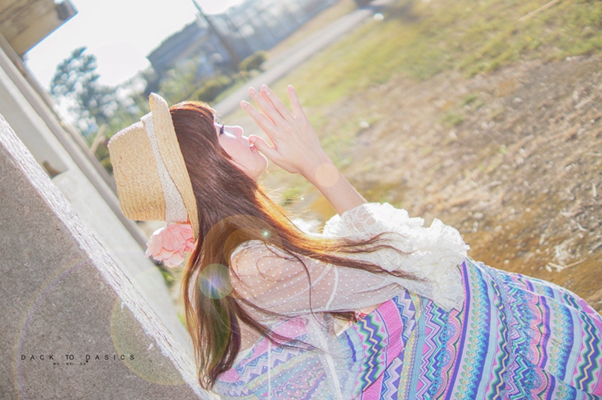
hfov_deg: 37.9
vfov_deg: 25.7
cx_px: 301
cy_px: 200
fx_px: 877
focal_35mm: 52
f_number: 2
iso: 200
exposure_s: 1/4000
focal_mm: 35
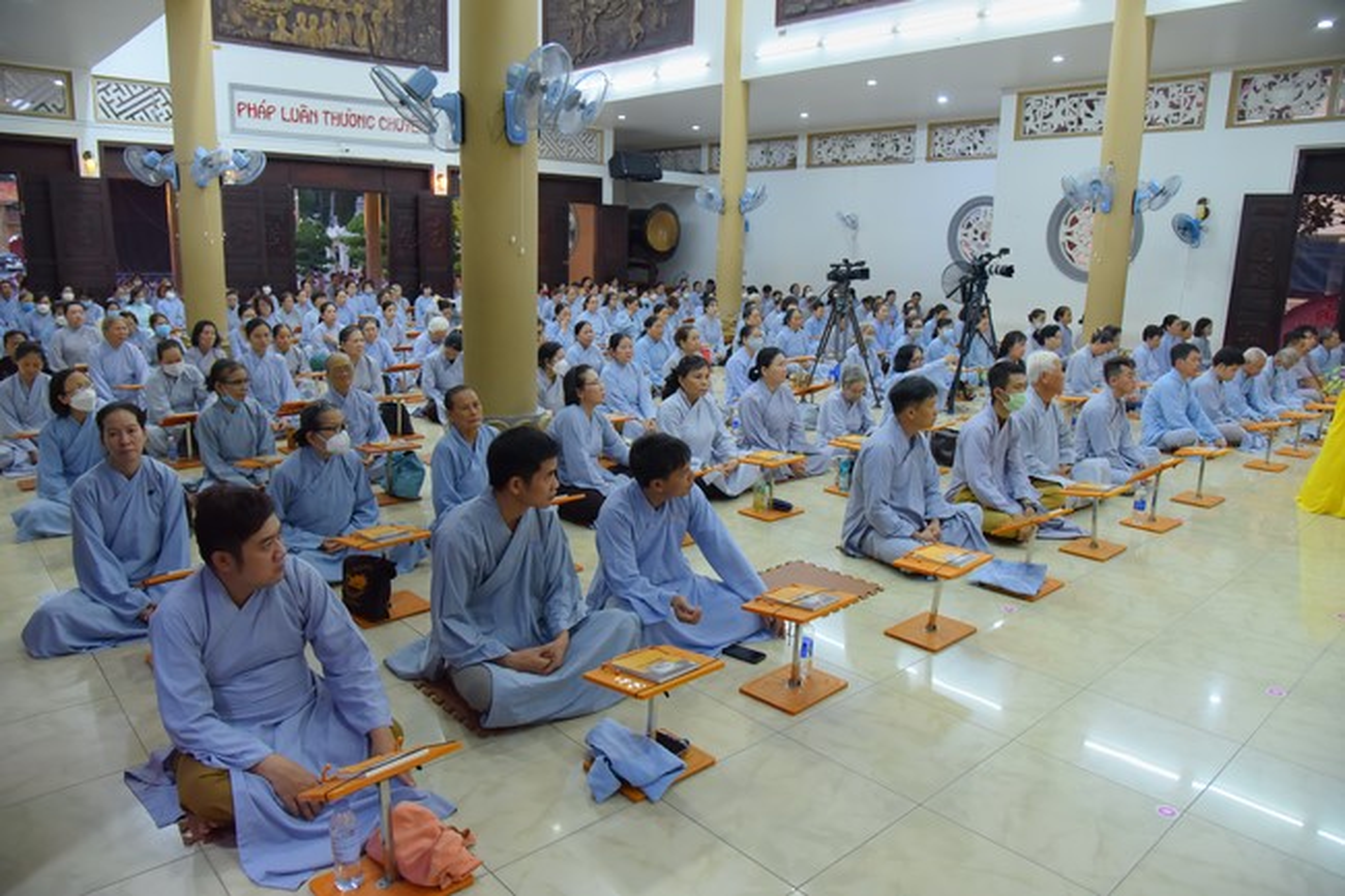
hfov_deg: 73.8
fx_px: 896
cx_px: 672
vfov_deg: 53.1
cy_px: 448
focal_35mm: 24
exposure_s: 1/60
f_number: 5
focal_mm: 24
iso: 1250
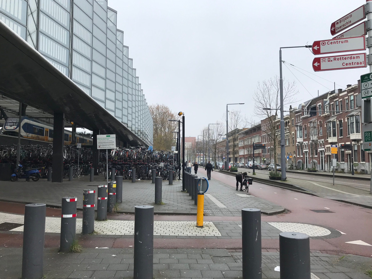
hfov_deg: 63.4
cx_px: 186
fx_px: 301
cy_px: 140
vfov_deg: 49.7
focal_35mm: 28
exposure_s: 1/1996
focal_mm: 3.99
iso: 20
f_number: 1.8
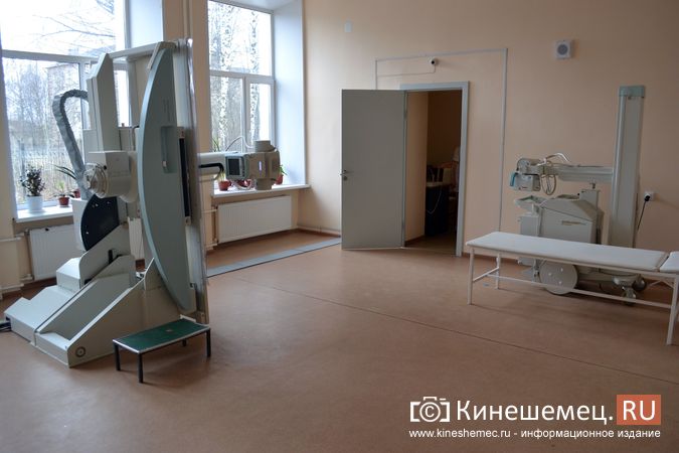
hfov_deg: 67.4
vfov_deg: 47.9
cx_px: 340
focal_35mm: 27
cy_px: 226
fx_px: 509
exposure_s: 1/80
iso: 400
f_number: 4.5
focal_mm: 18
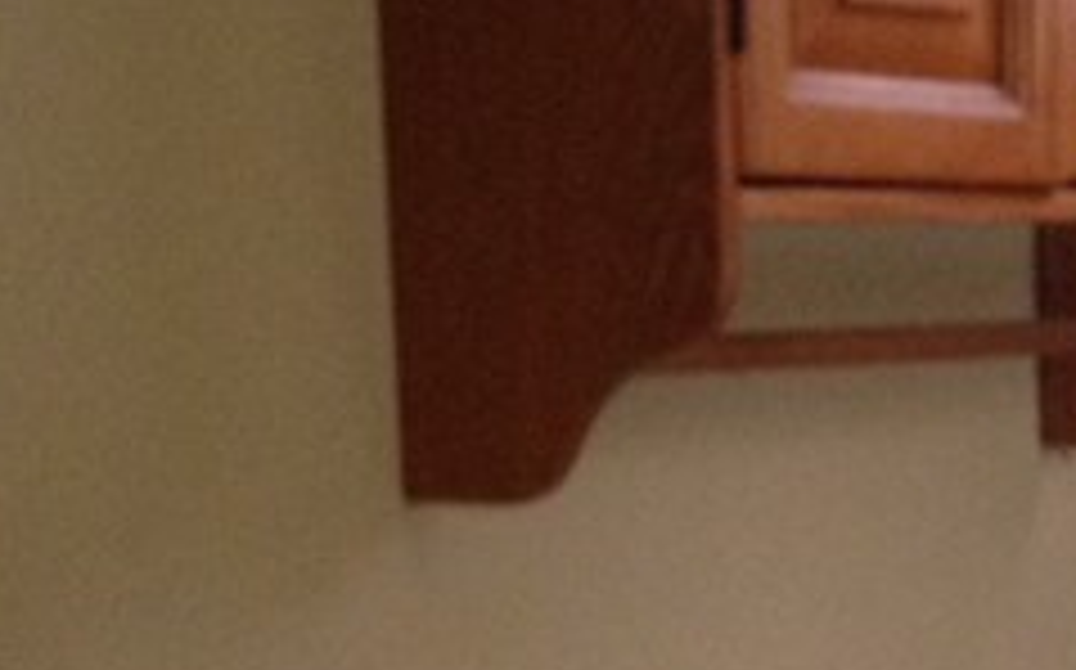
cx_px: 1283
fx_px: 4659
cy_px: 1061
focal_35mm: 159
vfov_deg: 8.0
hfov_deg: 12.9
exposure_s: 1/20
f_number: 2.4
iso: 200
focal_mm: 4.28
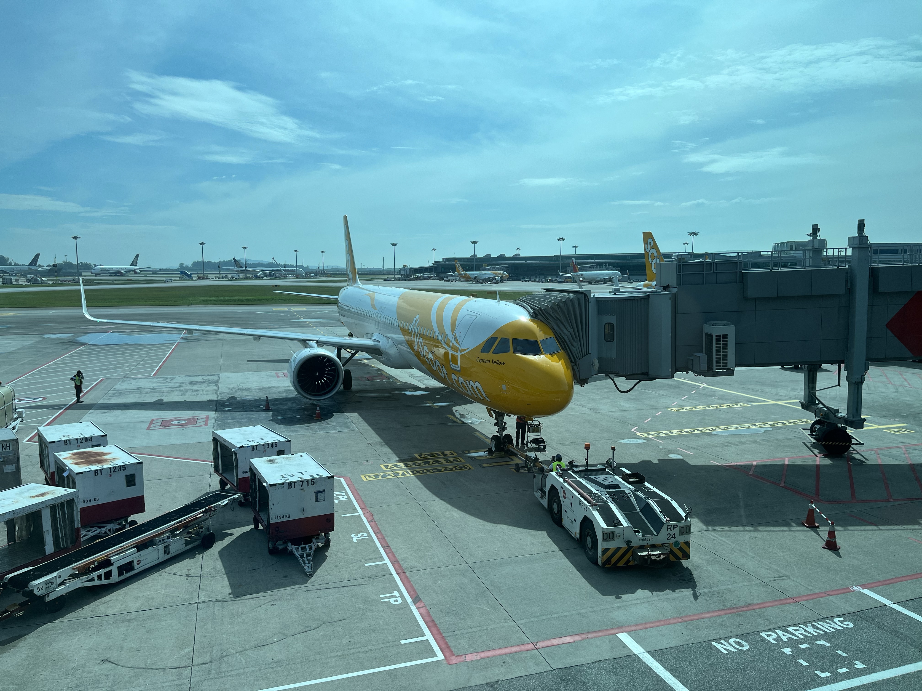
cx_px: 461
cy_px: 346
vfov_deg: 53.1
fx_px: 693
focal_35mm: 26
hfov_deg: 67.3
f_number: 1.6
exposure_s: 1/2101
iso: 50
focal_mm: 5.1
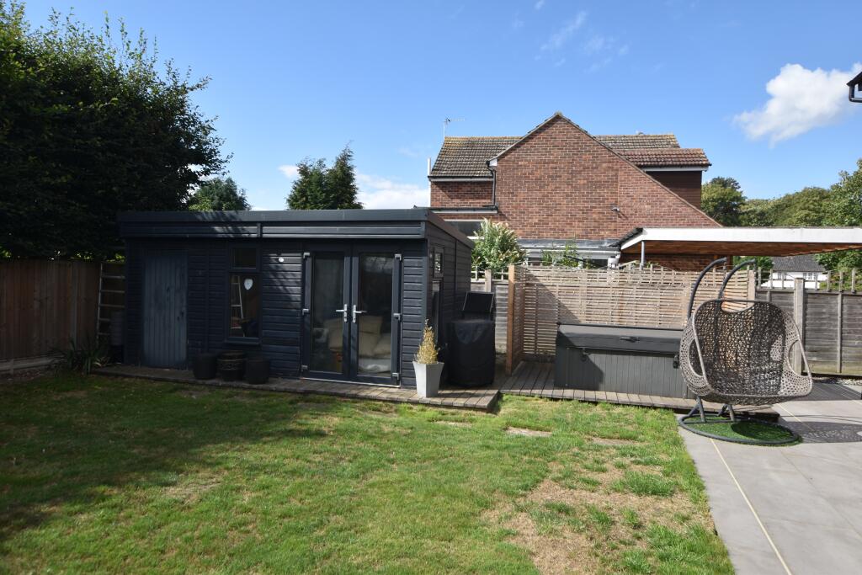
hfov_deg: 77.3
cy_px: 288
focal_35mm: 22
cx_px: 431
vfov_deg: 56.2
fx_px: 539
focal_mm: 15
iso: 100
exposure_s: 1/200
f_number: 7.1
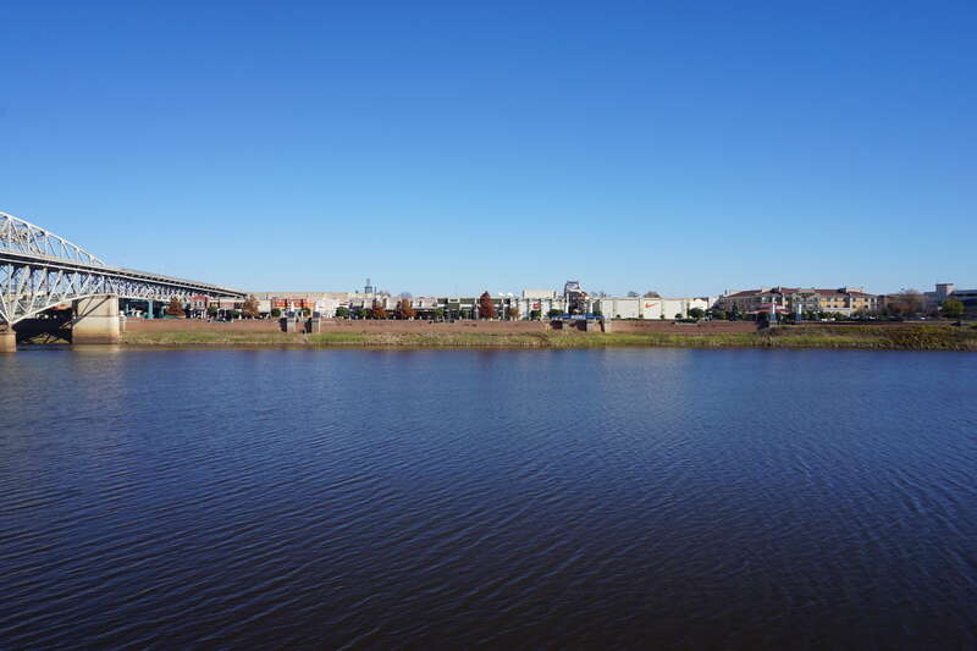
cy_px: 326
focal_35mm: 26
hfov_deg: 70.4
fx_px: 692
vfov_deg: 50.4
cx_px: 488
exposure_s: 1/160
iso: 100
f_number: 11
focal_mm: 17
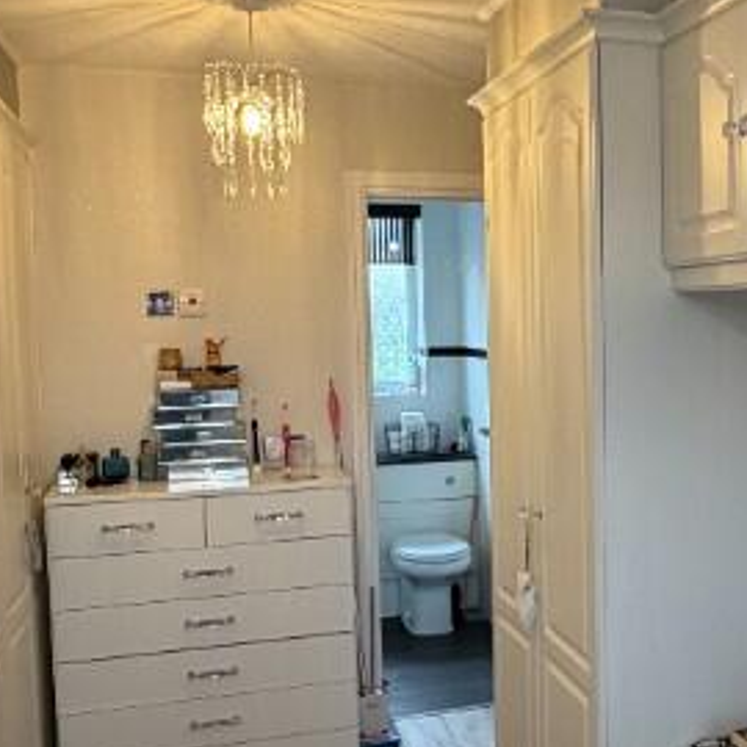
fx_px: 1147
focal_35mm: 47
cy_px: 409
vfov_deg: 36.0
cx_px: 622
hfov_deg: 34.7
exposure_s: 1/100
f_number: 2.2
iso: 200
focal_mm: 2.22
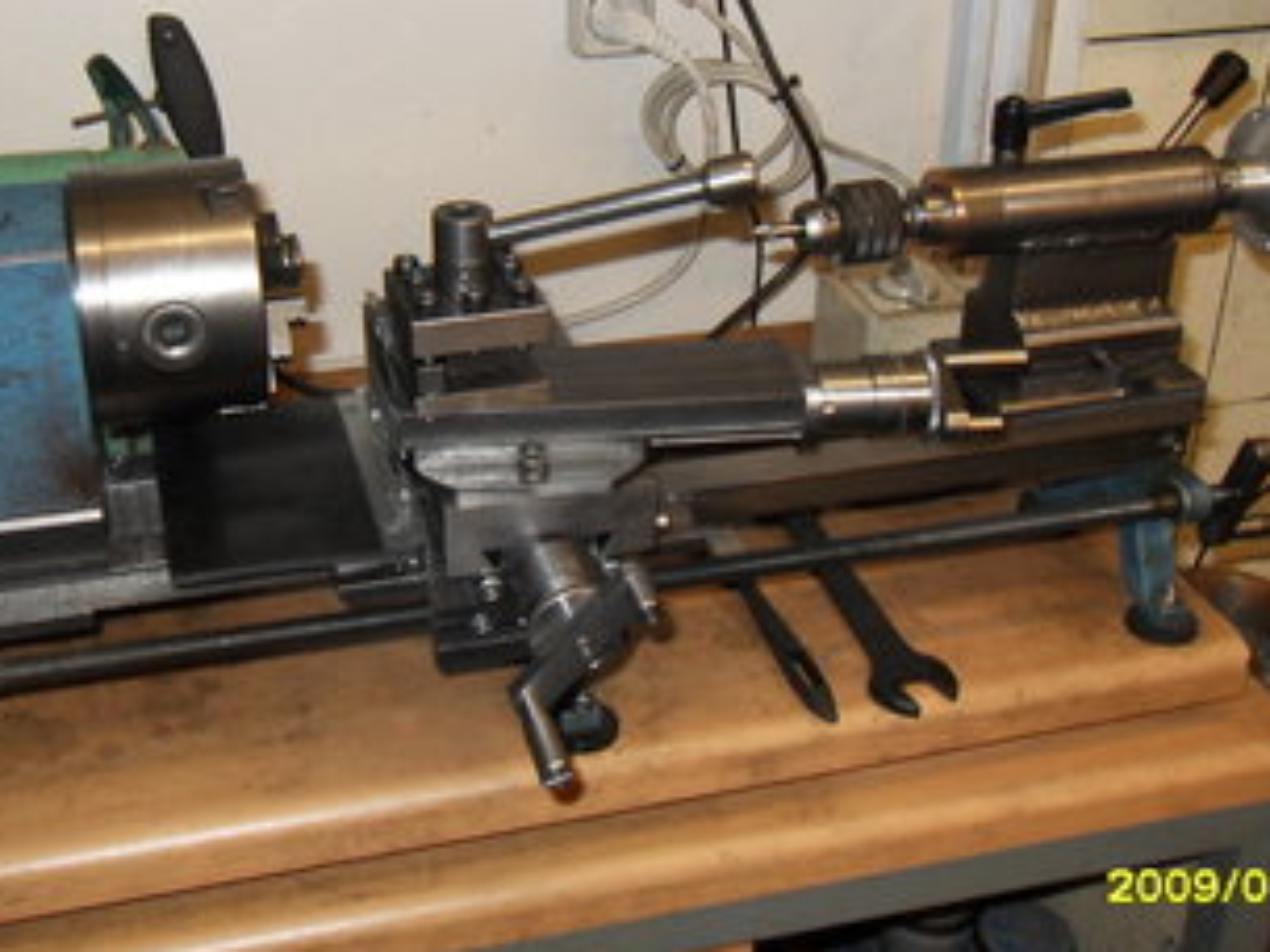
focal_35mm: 46
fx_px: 1688
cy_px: 380
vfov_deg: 31.4
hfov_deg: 41.2
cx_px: 606
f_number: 3.5
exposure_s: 1/45
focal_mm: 6.3
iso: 400
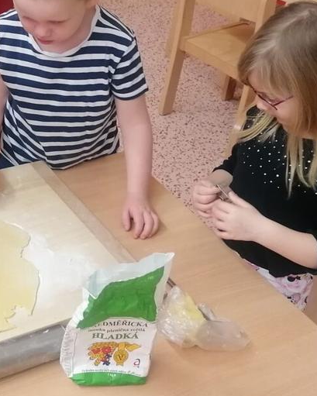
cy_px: 158
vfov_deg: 27.4
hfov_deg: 21.5
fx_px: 809
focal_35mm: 69
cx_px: 7
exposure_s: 1/33.3
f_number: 1.8
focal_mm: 4.75
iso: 250
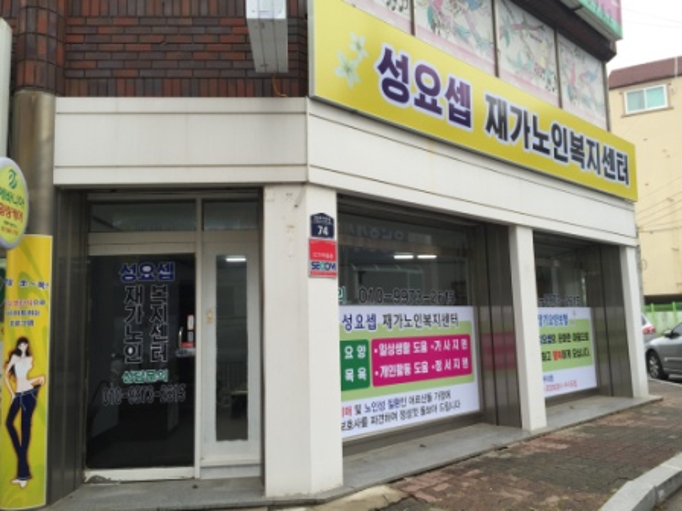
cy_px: 256
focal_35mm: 29
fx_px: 571
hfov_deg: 61.7
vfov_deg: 48.2
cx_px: 341
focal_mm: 4.15
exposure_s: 1/221
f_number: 2.2
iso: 32
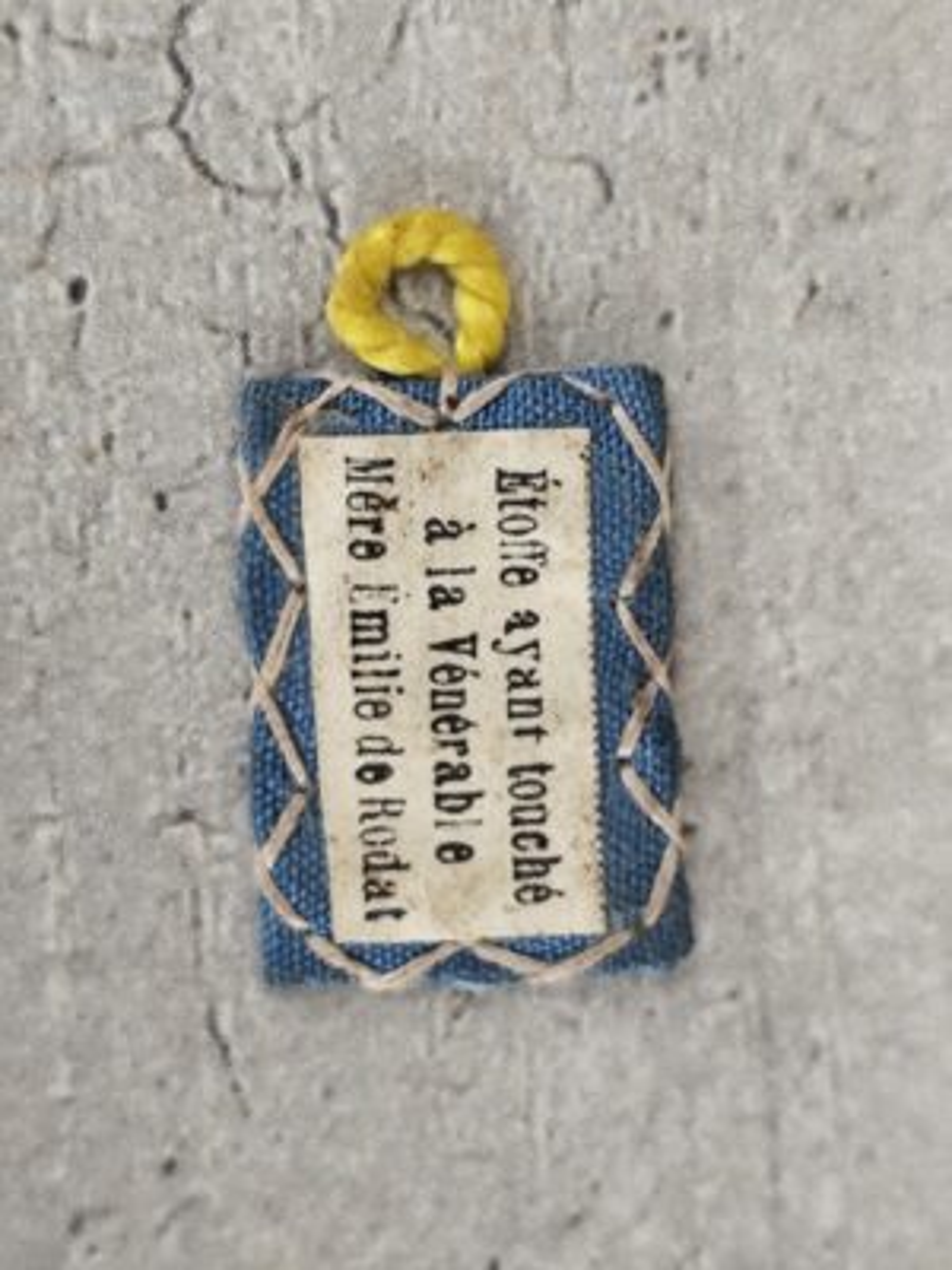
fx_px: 3410
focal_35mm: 93
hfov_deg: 15.9
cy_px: 635
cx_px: 476
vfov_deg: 21.1
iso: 80
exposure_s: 1/100
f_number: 1.65
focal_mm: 6.19
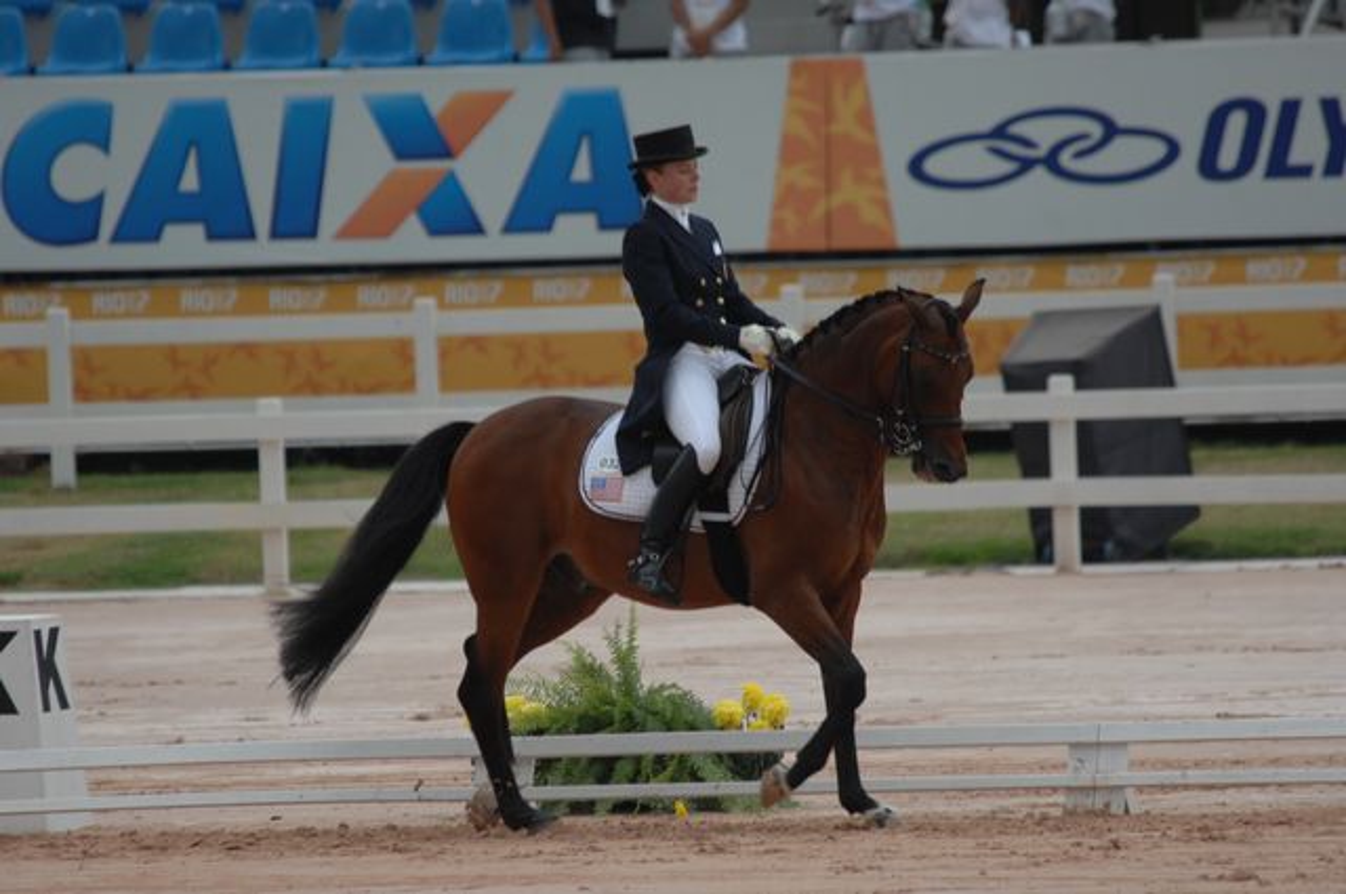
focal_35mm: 540
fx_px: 20164
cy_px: 447
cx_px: 673
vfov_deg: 2.5
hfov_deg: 3.8
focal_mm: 360
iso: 400
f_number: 5.3
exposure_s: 1/500
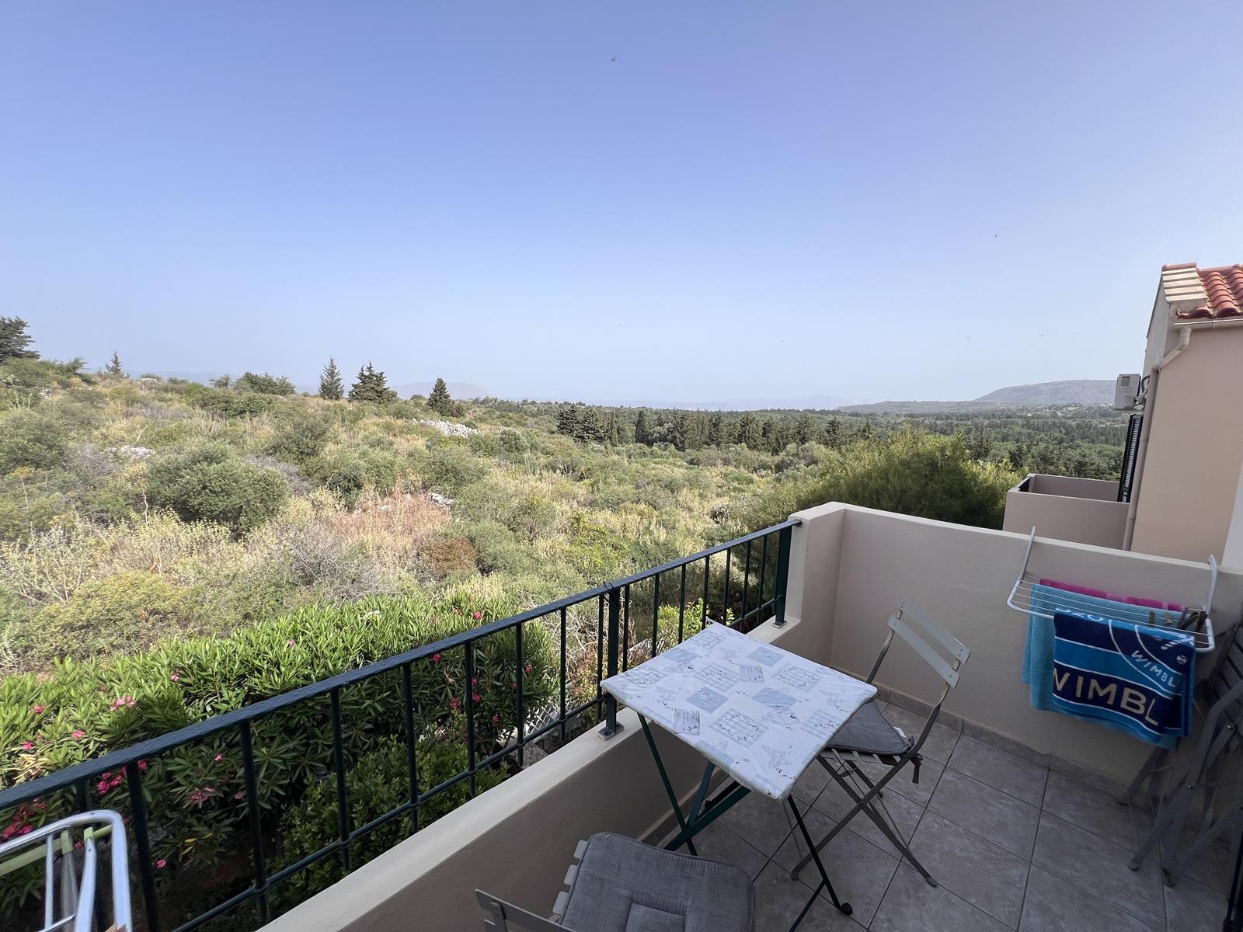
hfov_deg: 106.2
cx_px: 622
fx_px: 467
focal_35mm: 13
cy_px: 466
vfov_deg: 89.9
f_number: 1.8
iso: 32
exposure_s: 1/1292
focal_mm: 1.57
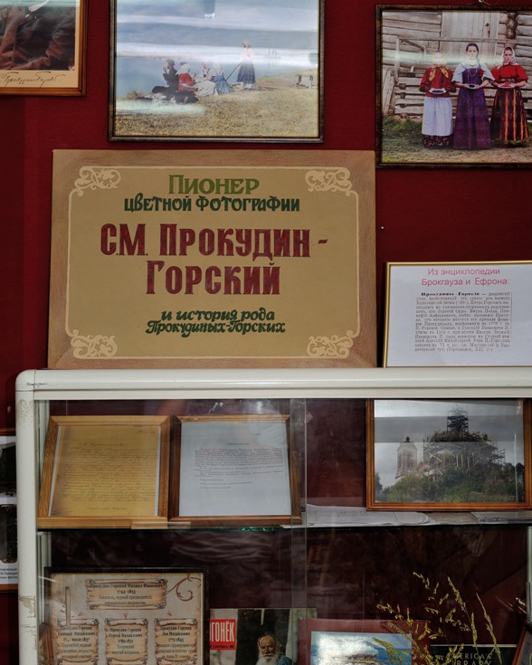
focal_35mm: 86
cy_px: 393
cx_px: 264
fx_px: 1693
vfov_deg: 22.2
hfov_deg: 17.9
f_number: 4.5
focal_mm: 50
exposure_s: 1/60
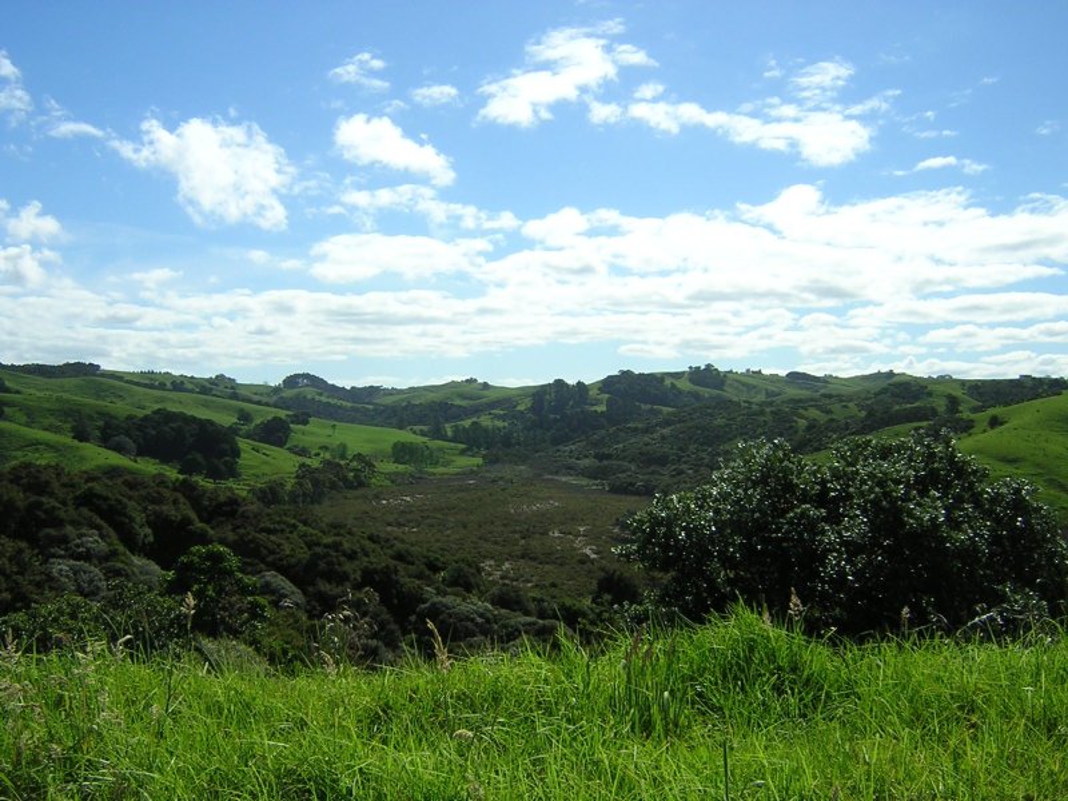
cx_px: 534
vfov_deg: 39.7
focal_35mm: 36
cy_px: 400
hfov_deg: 51.4
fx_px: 1111
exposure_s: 1/562
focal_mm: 4.7
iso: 100
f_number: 5.2
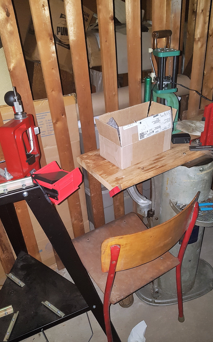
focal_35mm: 28
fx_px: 260
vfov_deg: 66.5
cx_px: 116
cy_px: 172
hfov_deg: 44.5
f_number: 1.7
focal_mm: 4.2
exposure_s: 1/21
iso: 200
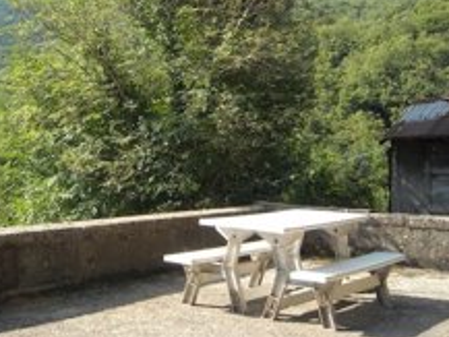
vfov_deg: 24.8
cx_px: 126
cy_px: 68
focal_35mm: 58
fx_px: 753
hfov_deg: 32.7
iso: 64
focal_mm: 5.7
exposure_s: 1/402
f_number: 2.8
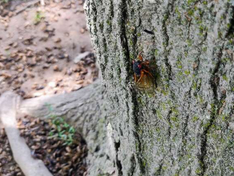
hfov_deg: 52.2
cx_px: 142
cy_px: 69
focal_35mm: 35
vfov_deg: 40.5
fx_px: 237
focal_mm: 4.25
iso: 160
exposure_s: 1/100
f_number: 1.7
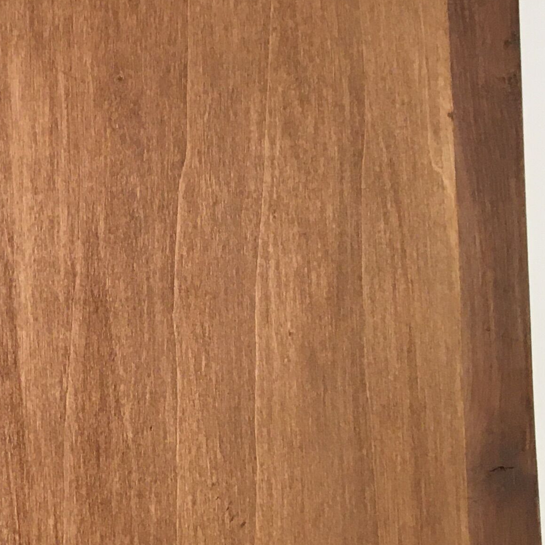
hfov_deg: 17.9
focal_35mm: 89
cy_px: 298
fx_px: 1585
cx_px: -217
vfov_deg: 19.5
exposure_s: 1/33
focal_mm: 4.15
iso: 80
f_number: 2.2
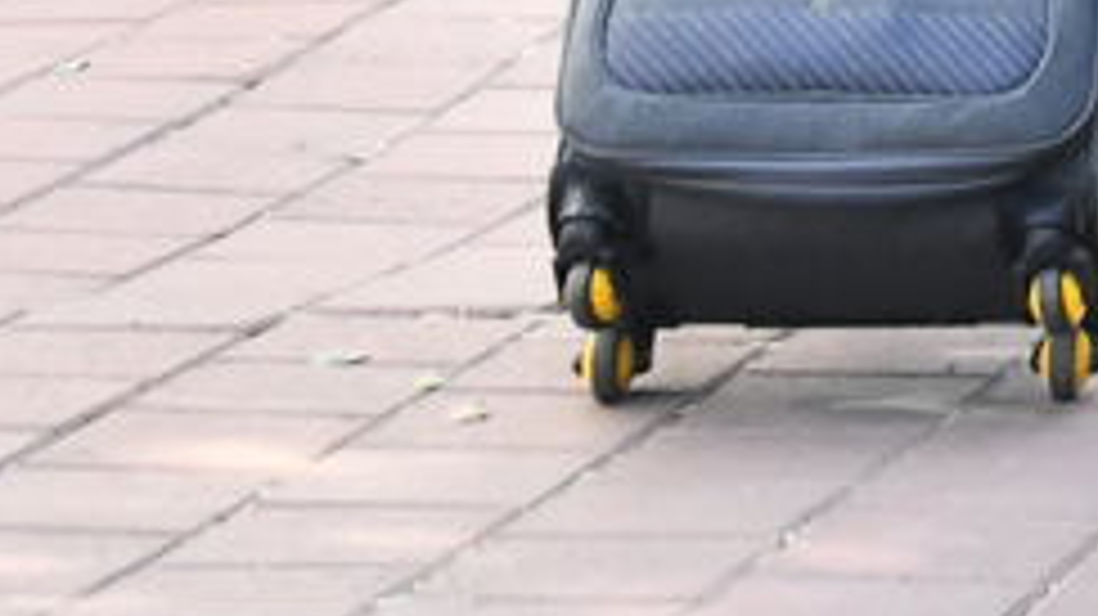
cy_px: -1338
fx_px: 8731
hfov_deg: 7.0
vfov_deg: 3.9
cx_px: 2124
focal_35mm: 300
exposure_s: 1/1250
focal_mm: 50
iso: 1600
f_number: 5.6
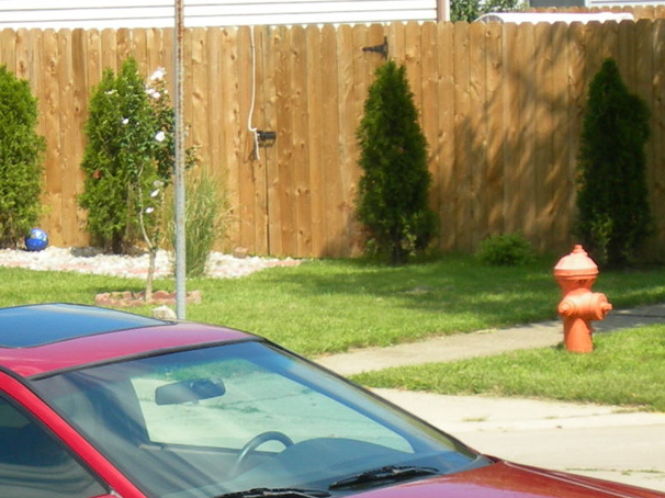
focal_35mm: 272
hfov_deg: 7.3
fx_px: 5223
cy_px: 614
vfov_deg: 5.4
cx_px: 82
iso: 50
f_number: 4.6
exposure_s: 1/285
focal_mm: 21.3
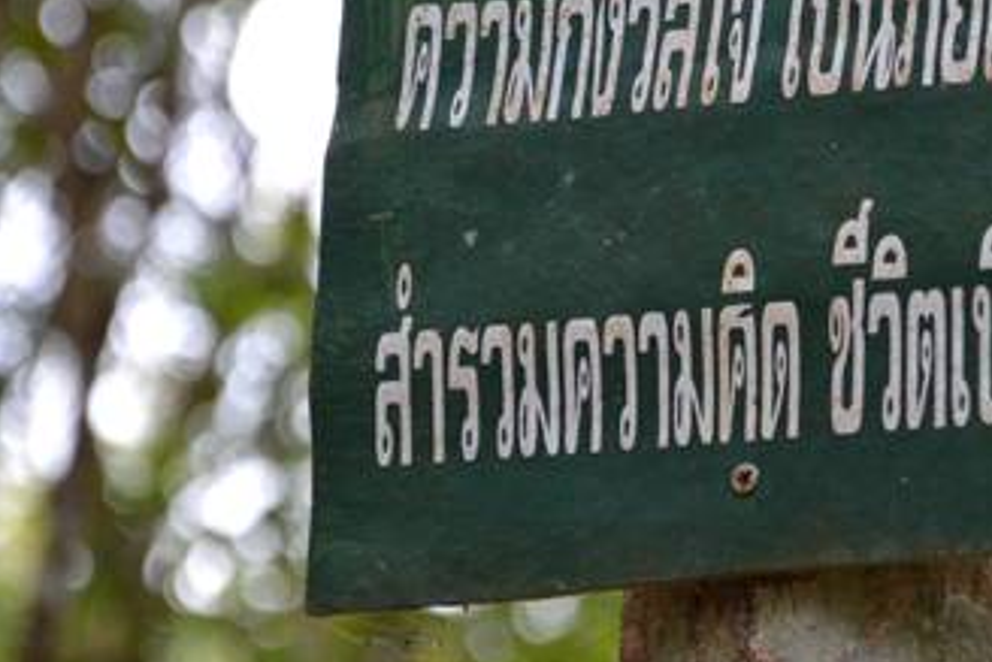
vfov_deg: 4.8
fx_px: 7937
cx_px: 804
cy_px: 187
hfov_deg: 7.1
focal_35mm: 288
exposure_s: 1/500
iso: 1800
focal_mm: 105
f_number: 5.6
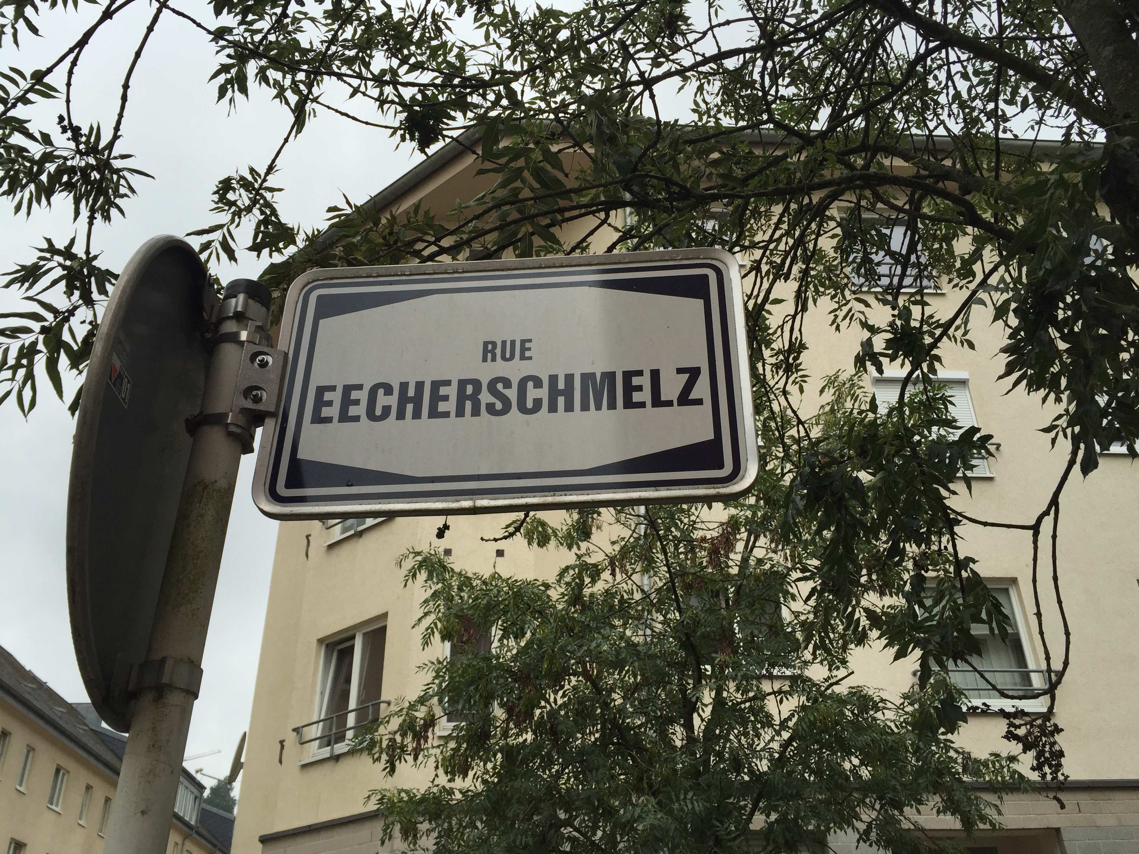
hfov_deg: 60.0
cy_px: 437
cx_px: 579
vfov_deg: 46.8
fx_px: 987
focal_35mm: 30
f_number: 2.2
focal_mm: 4.15
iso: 32
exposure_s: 1/557
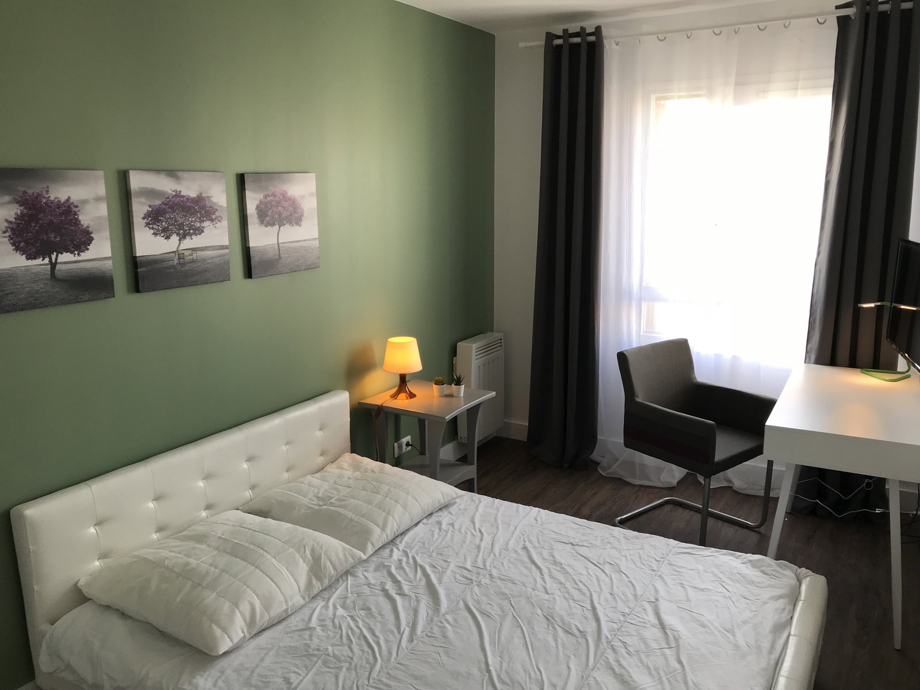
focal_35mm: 28
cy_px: 345
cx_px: 460
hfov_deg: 63.4
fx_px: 744
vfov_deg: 49.7
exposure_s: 1/50
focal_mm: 3.99
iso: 20
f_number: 1.8
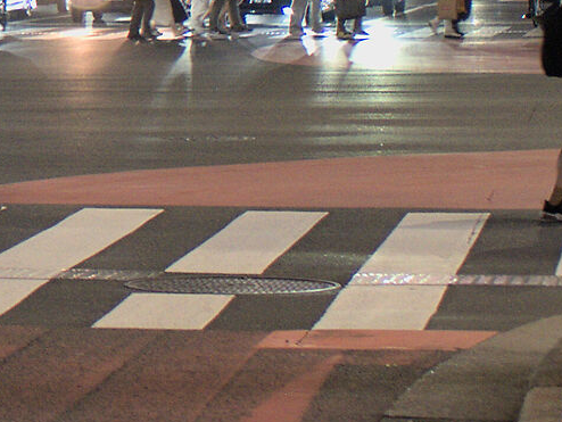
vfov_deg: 6.0
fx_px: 3947
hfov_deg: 7.7
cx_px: -635
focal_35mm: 243
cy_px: -438
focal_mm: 25
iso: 1250
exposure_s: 1/60
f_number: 2.2
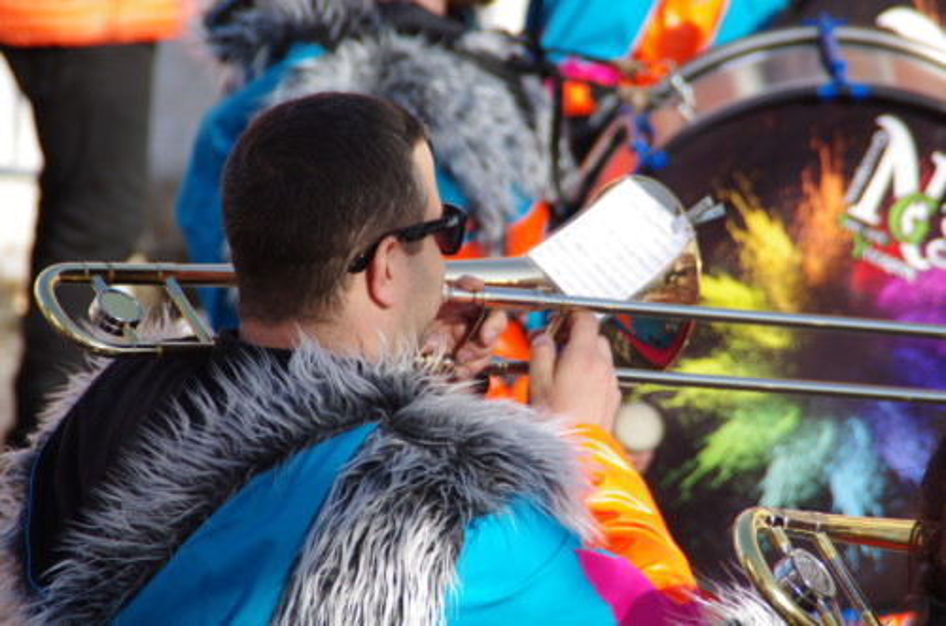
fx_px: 7866
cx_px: 473
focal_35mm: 300
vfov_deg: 4.6
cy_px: 313
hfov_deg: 6.9
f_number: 6.3
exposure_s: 1/250
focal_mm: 200
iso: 100
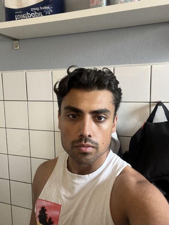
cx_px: 84
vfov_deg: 60.0
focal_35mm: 30
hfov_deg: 46.8
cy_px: 112
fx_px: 195
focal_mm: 2.71
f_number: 2.2
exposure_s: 1/50
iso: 200
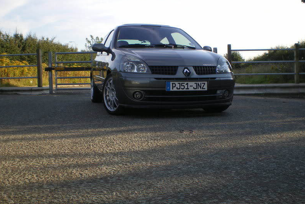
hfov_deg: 48.5
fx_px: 339
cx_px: 153
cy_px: 89
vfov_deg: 33.4
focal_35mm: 40
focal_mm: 6.3
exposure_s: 1/125
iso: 64
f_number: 4.6
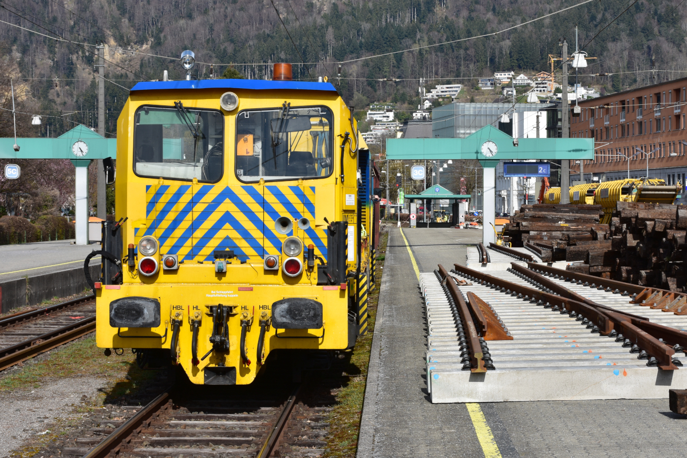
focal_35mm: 75
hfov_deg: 27.0
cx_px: 344
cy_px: 229
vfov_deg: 18.2
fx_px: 1431
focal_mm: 50
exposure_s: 1/160
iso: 100
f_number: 11
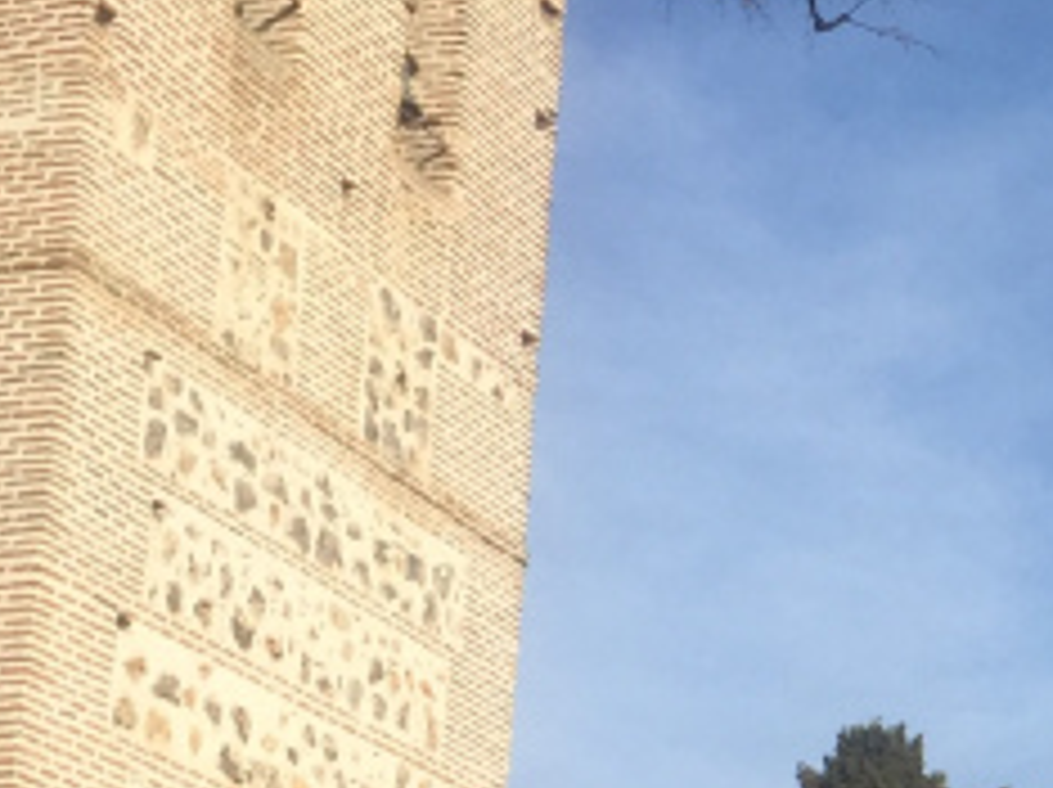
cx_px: 1656
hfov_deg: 14.3
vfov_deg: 11.6
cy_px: 734
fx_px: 3859
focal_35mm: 127
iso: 32
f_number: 2.2
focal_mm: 4.15
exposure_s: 1/1980
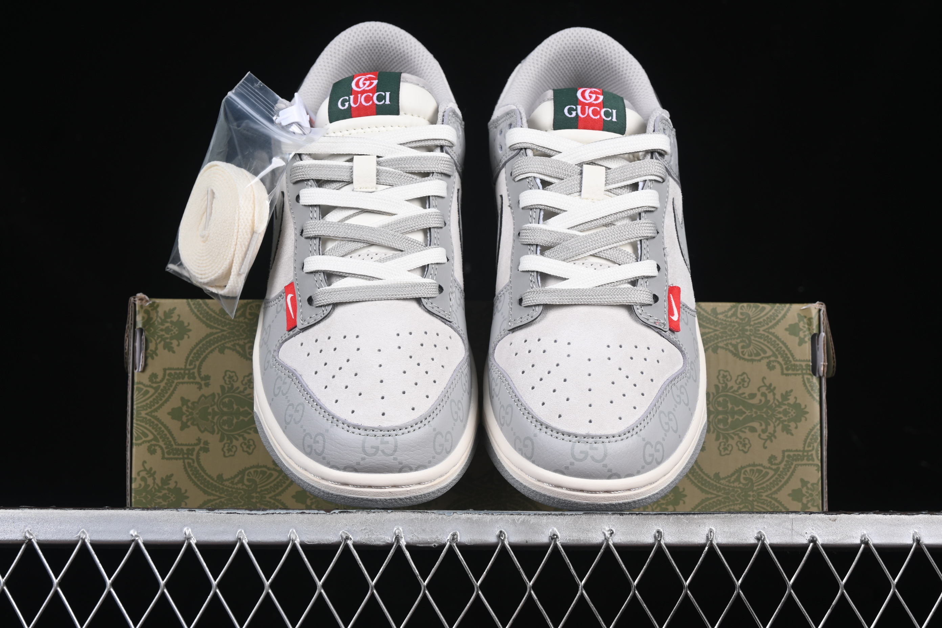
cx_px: 471
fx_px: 1962
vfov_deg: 18.2
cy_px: 314
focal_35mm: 75
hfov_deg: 27.0
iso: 160
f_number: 8
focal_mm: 50
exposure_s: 1/80
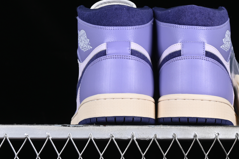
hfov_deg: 18.2
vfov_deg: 12.2
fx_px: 744
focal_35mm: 112
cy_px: 54
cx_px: 155
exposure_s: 1/80
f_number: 8
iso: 160
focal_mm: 50
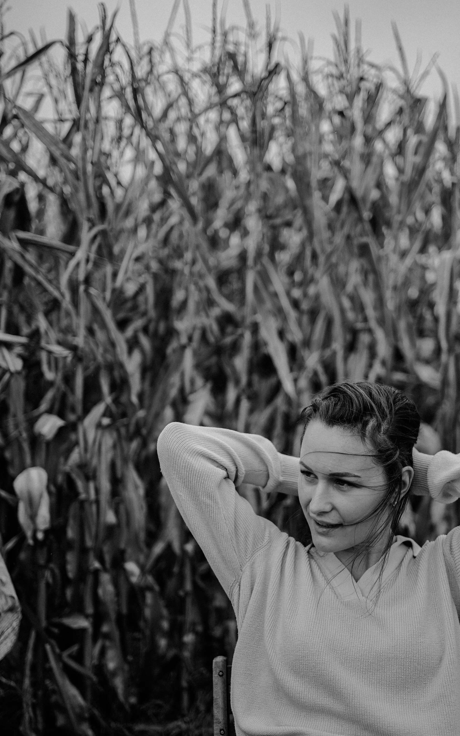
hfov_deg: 29.7
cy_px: 415
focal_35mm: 43
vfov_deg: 46.1
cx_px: 295
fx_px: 862
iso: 100
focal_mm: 35
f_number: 1.8
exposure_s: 1/2000
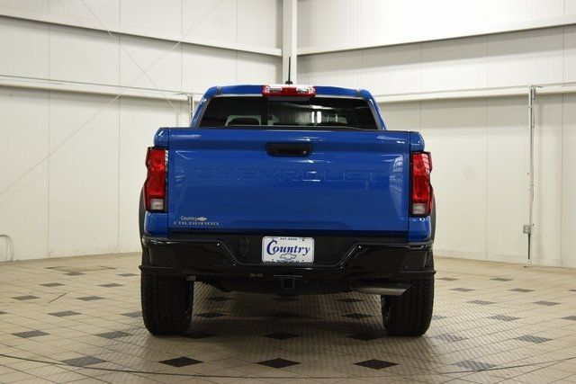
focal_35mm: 57
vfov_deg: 23.8
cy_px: 192
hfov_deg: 35.0
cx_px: 288
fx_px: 912
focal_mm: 38
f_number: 6.3
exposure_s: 1/60
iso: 1600
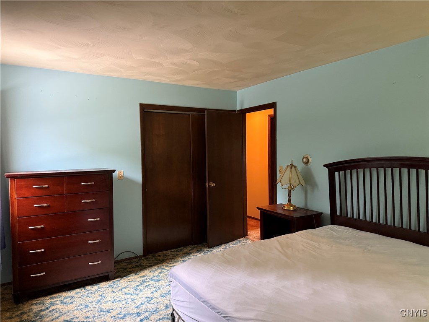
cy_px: 161
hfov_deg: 71.6
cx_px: 214
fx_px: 297
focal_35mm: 24
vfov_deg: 56.8
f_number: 1.78
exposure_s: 1/60
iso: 640
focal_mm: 6.76
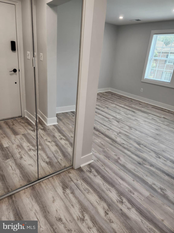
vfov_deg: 73.9
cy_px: 116
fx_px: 154
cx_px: 87
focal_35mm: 23
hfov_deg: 58.9
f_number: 1.8
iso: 100
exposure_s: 1/180
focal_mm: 5.4
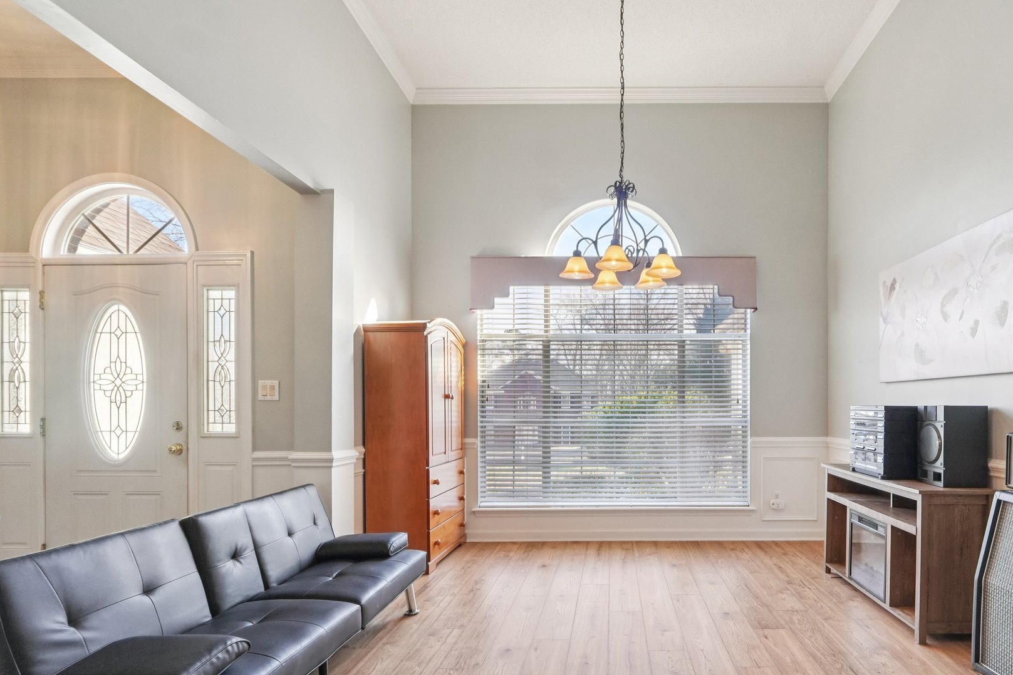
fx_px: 535
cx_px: 608
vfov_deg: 63.8
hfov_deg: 85.8
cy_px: 416
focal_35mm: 19
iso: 100
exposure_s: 1/45
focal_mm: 10
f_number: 8
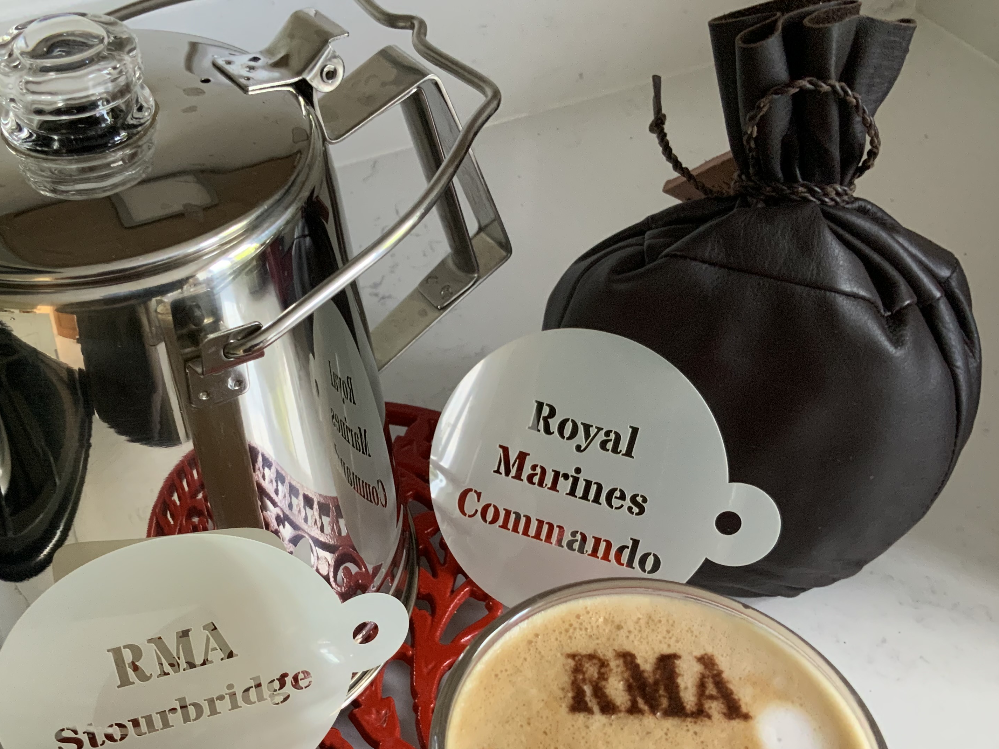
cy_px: 491
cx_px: 380
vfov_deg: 34.9
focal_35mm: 41
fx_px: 1183
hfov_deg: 45.4
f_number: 1.8
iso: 200
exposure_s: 1/60
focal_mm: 3
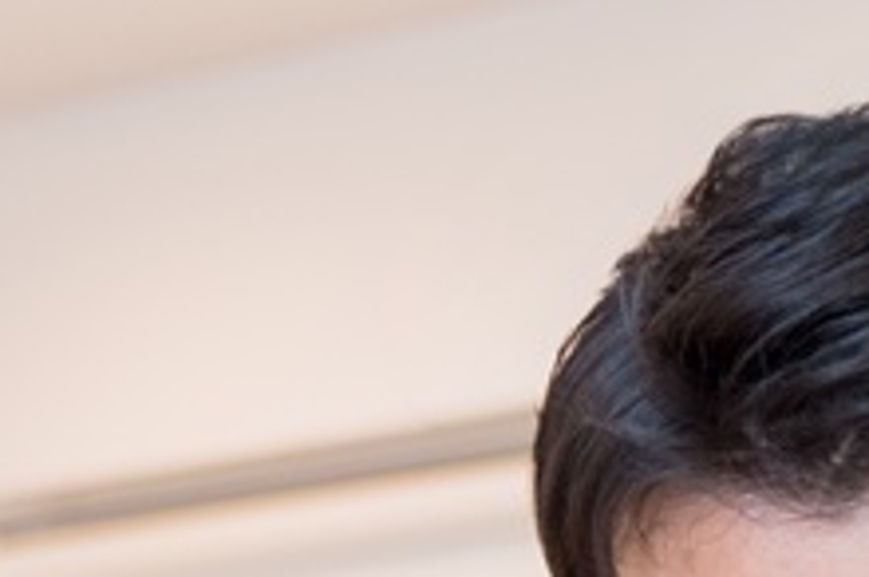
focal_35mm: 296
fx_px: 7135
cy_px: 1018
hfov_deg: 6.9
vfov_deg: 4.6
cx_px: 1375
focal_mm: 65
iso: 800
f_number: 4
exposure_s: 1/160
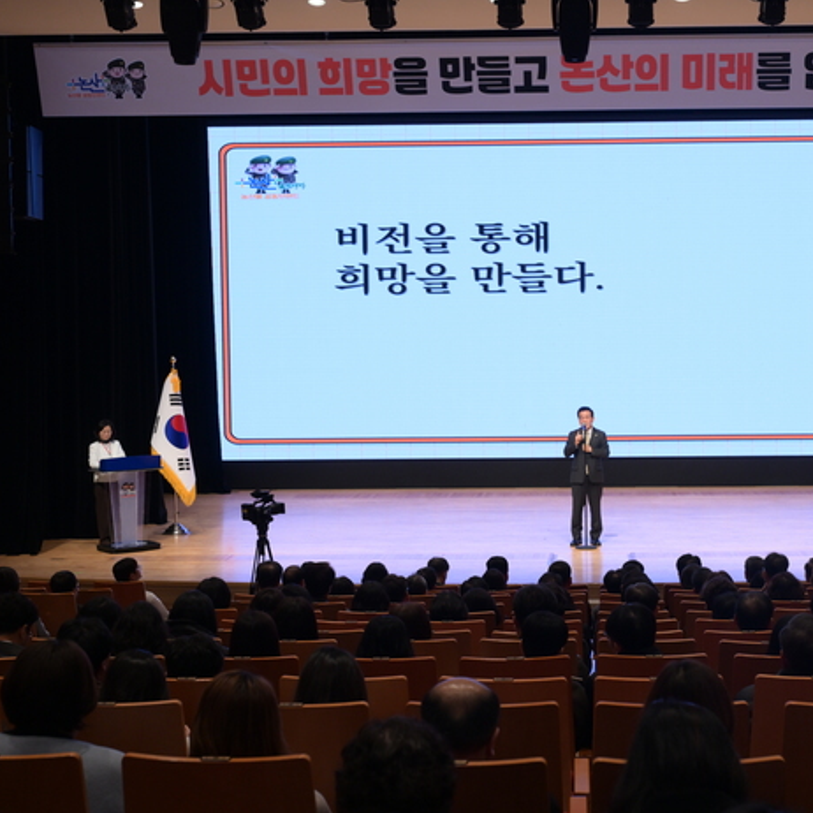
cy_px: 409
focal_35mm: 58
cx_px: 582
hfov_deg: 29.2
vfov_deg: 29.6
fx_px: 1541
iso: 1000
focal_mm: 45
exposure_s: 1/200
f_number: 5.6
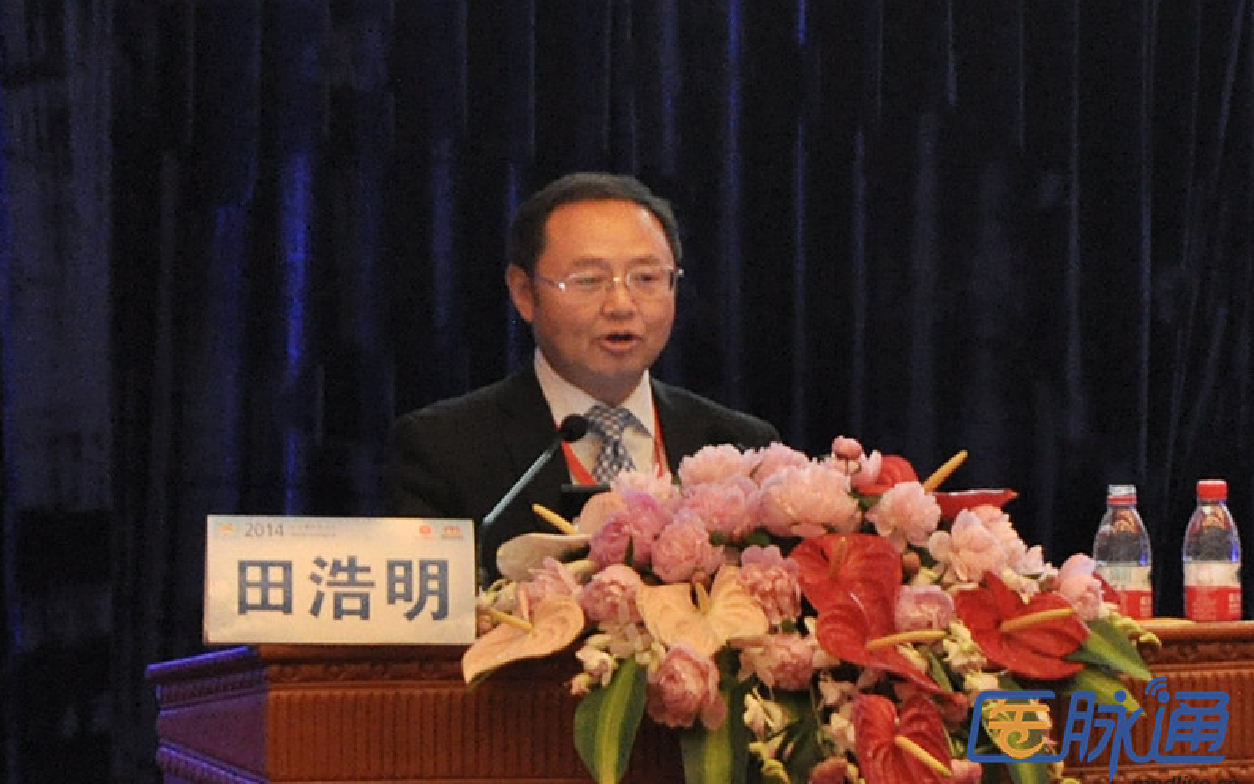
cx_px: 624
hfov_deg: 13.0
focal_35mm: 162
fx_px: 5519
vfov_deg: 8.1
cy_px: 385
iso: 1100
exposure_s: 1/30
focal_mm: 105
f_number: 5.6
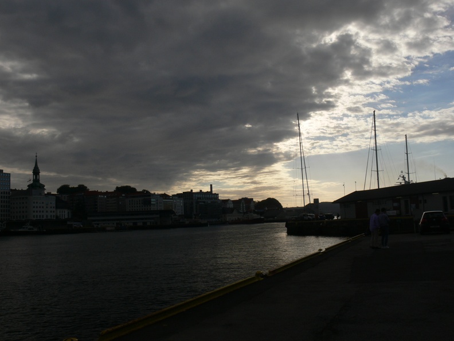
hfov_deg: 52.6
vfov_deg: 40.7
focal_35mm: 35
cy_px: 170
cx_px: 227
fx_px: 459
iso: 80
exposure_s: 1/320
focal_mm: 7.4
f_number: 5.6
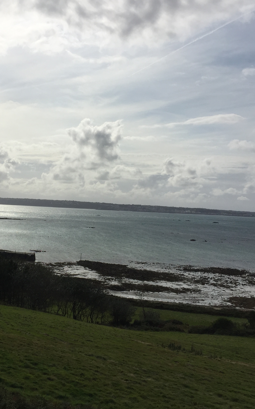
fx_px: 467
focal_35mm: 42
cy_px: 205
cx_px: 69
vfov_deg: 47.2
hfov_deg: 30.1
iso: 32
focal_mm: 4.15
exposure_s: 1/7937
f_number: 2.2
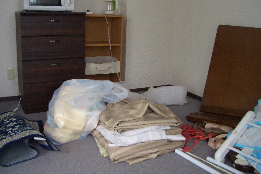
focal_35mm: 37
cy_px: 79
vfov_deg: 35.9
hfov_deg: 51.9
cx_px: 129
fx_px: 268
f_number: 2.6
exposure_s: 1/100
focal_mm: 5.8
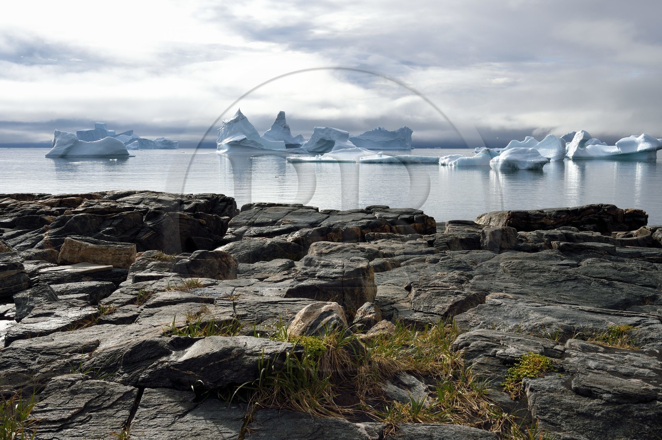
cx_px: 331
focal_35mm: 40
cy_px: 220
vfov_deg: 33.3
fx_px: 735
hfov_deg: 48.5
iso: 200
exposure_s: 1/320
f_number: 16
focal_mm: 40
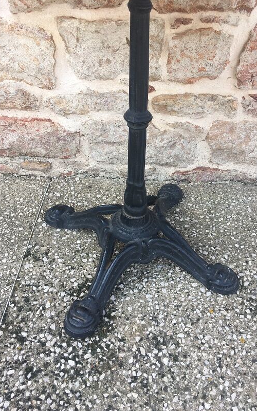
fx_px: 347
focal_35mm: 31
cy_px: 205
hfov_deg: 40.5
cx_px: 148
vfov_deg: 61.2
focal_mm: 4.15
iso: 25
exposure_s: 1/222
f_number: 2.2
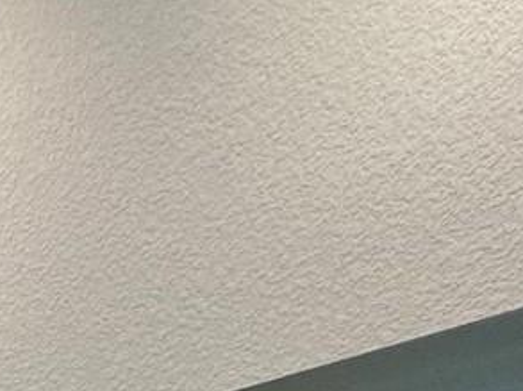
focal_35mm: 98
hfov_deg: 18.0
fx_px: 1479
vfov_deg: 11.0
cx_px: -257
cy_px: 1111
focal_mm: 2.22
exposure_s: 1/120
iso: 100
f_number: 2.2
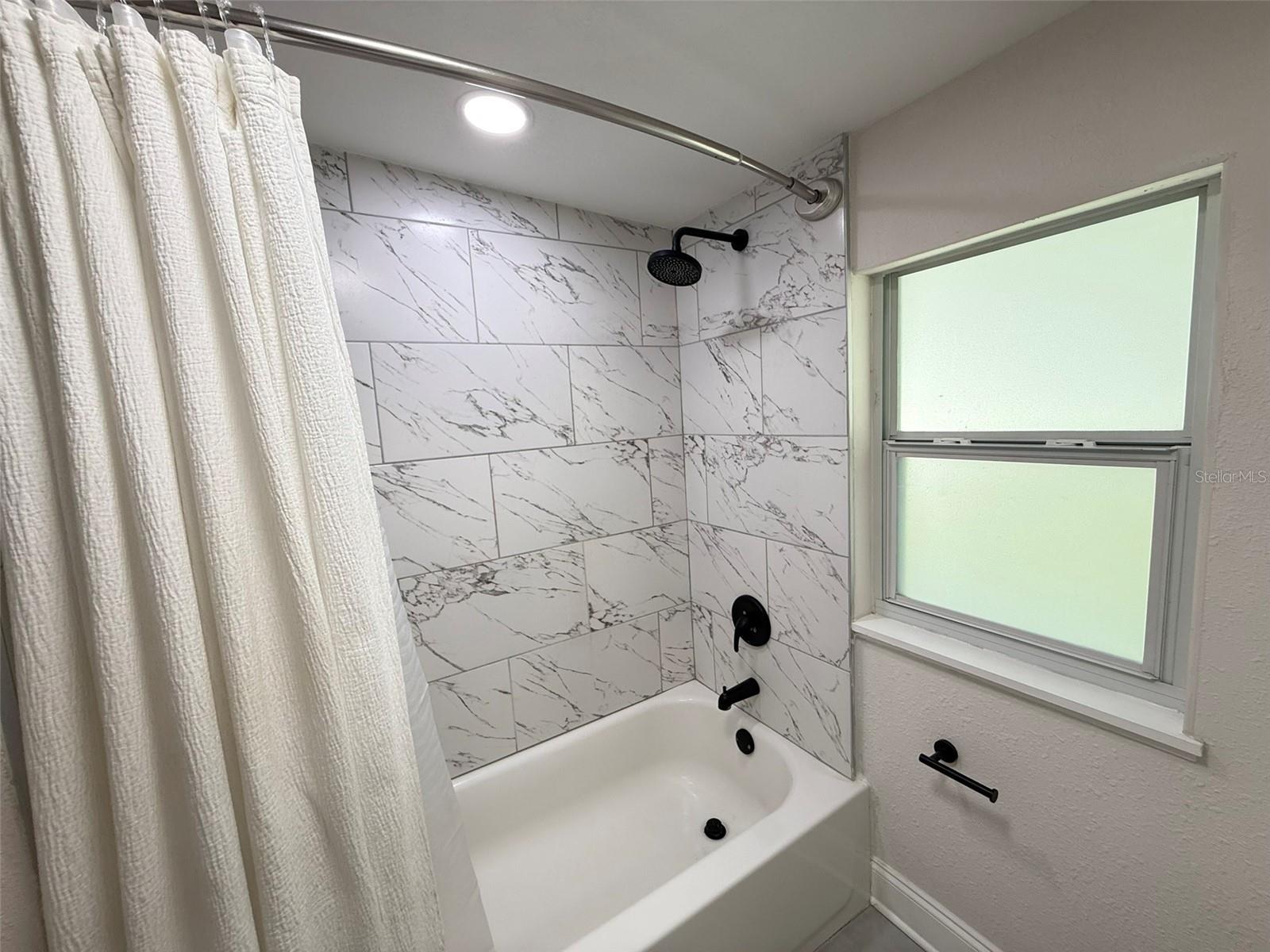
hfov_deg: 102.1
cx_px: 635
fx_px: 514
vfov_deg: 85.7
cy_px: 476
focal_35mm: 14
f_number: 2.2
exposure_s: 1/120
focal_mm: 2.22
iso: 100
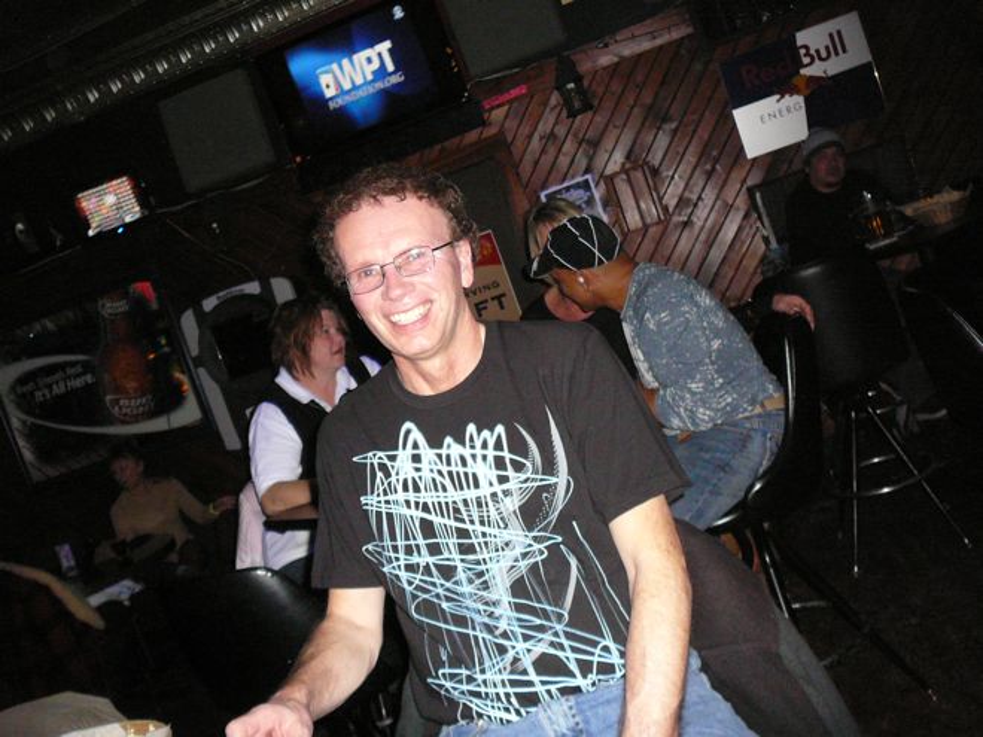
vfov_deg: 40.7
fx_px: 994
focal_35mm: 35
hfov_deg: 52.6
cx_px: 492
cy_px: 368
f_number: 2.8
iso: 320
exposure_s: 1/30
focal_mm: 5.2
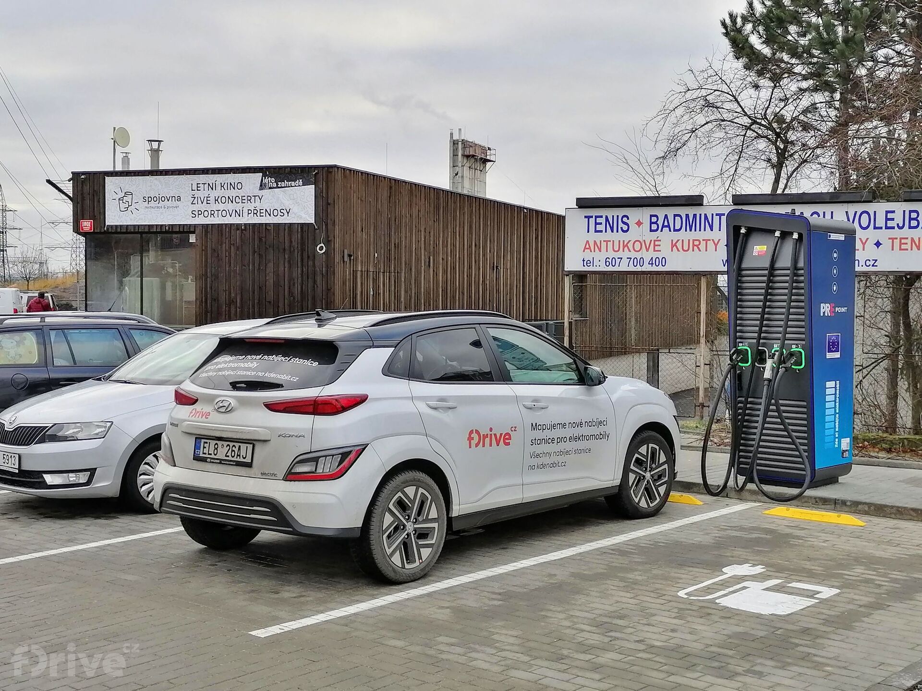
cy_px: 346
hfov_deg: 39.7
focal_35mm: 48
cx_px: 461
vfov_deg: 30.3
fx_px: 1278
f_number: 1.8
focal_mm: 5.3
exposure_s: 1/347
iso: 50
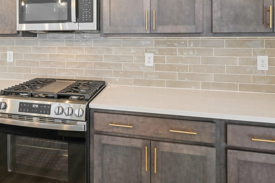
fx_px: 214
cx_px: 100
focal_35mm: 28
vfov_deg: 44.3
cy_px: 38
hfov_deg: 64.3
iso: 400
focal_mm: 17
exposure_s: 1/13
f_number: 8
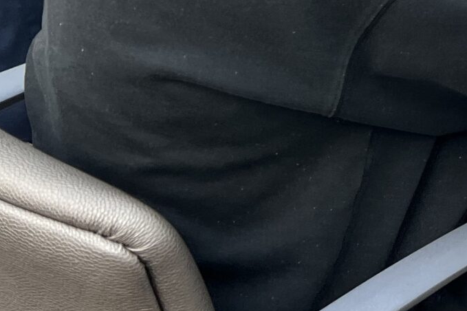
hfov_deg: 17.2
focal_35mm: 102
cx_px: 777
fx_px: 1322
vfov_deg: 12.3
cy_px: -253
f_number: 1.5
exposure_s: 1/282
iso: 40
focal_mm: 5.7
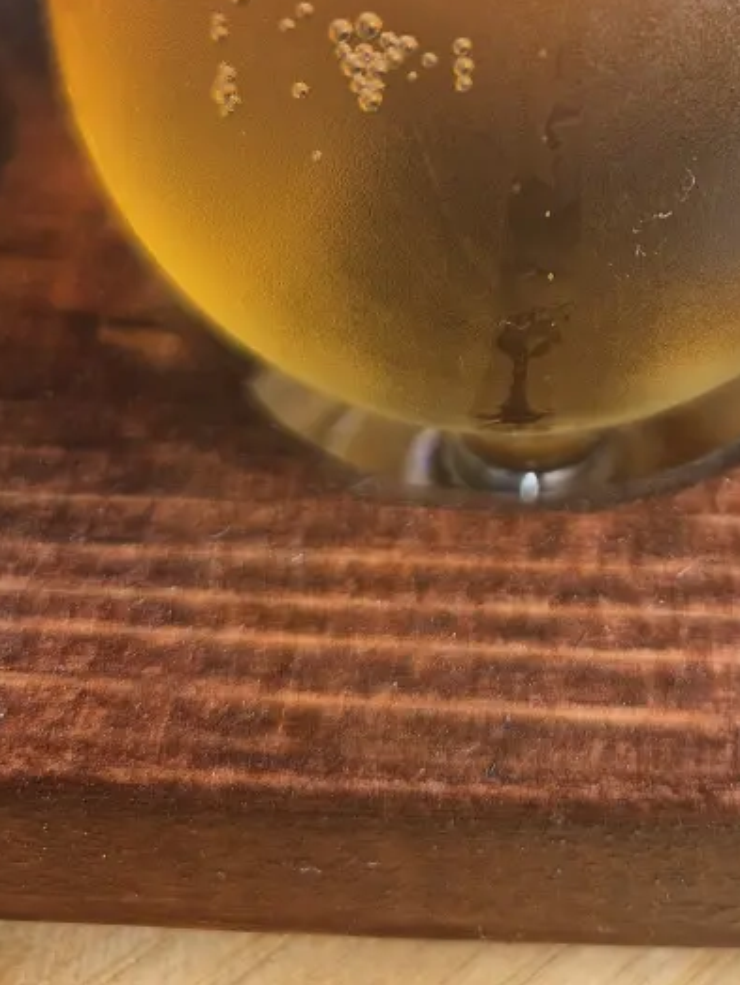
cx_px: 631
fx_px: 1281
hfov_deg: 31.1
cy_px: 23
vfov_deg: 37.9
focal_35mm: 45
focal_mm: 5.4
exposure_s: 1/180
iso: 40
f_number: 1.8
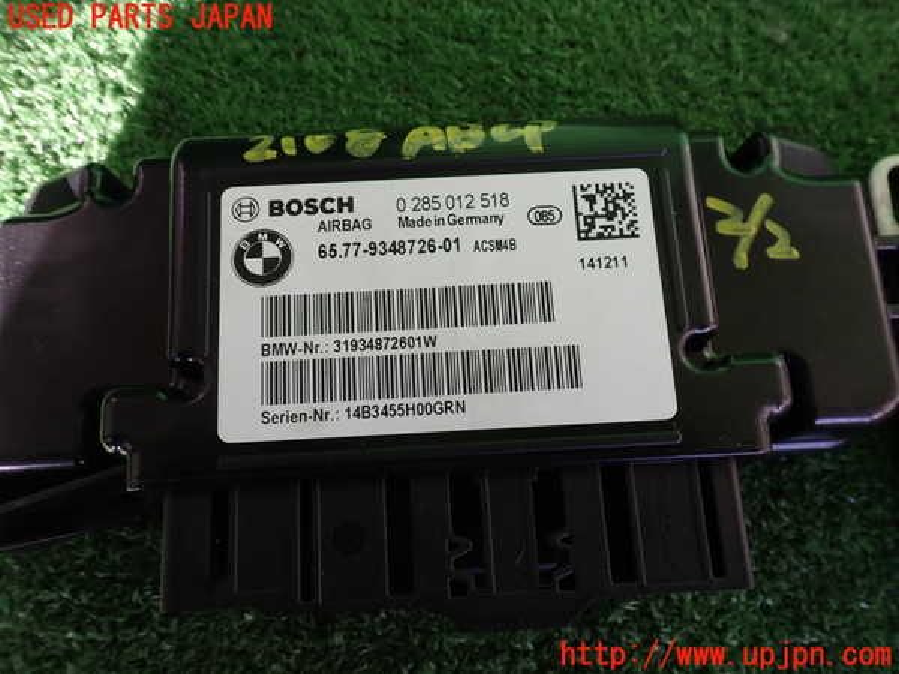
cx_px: 450
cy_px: 337
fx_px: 779
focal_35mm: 30
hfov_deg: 60.0
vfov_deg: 46.8
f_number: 3.2
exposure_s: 1/80
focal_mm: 5.4
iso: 100
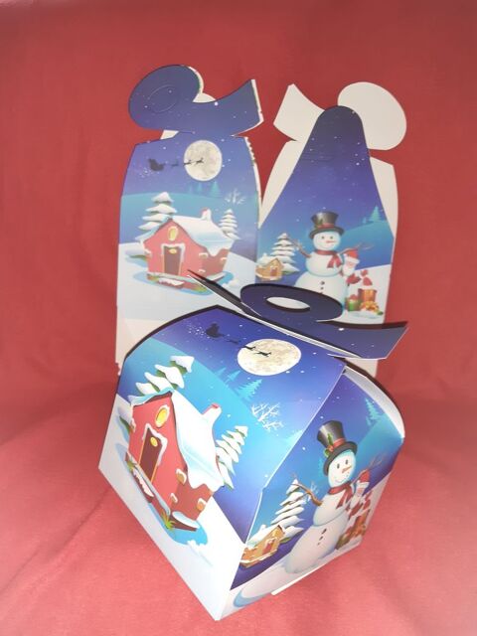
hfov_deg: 53.1
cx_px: 238
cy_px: 318
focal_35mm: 26
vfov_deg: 67.3
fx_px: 478
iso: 640
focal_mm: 3.92
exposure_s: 1/20
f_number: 1.7
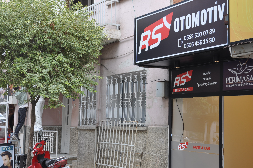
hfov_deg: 28.1
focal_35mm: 72
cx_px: 126
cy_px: 84
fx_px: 505
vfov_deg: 18.9
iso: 200
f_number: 7.1
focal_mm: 48
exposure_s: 1/50
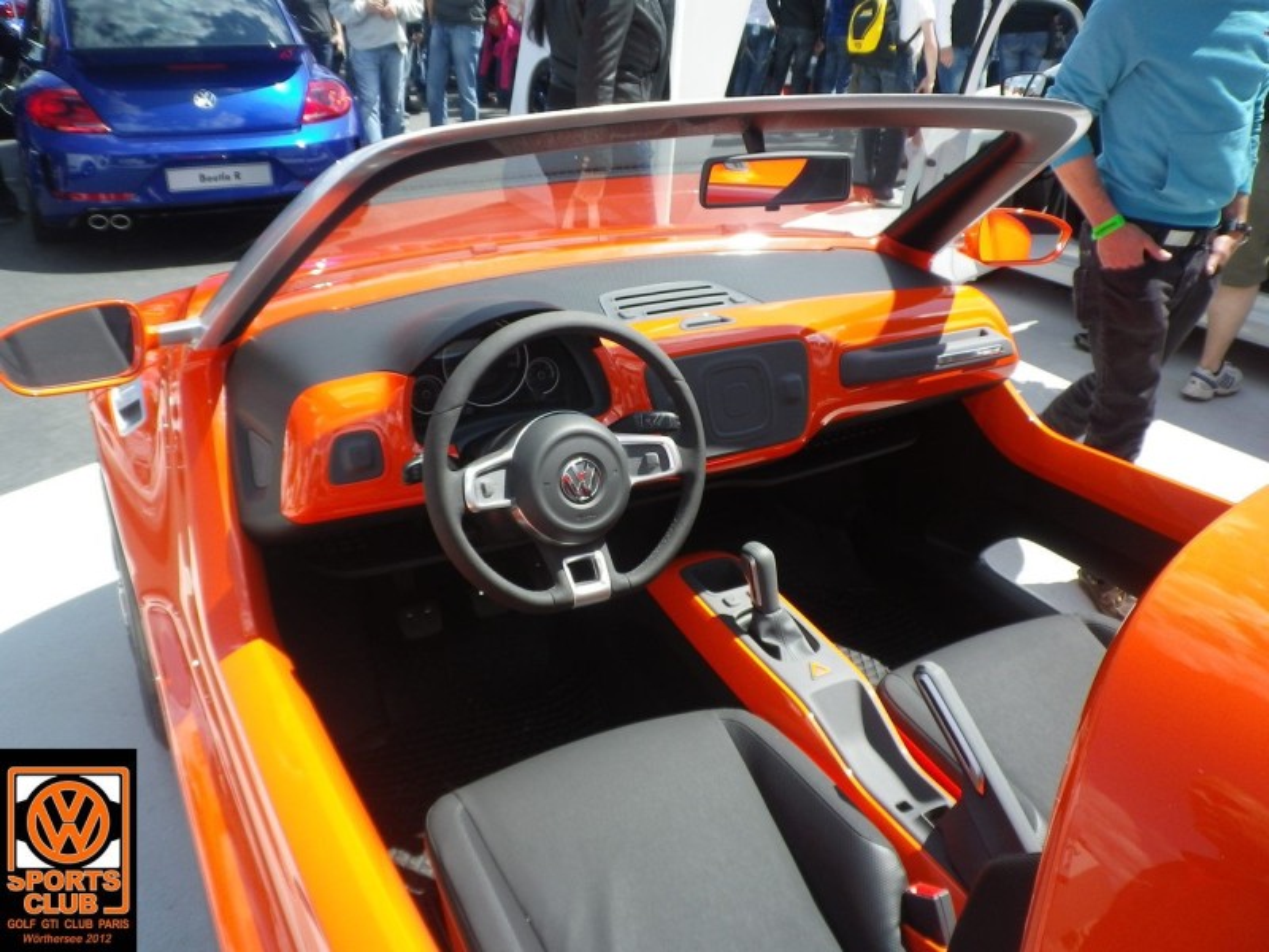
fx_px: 1026
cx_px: 634
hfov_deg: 63.4
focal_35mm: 28
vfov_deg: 49.7
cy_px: 476
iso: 80
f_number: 3.5
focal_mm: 5.1
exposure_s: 1/320
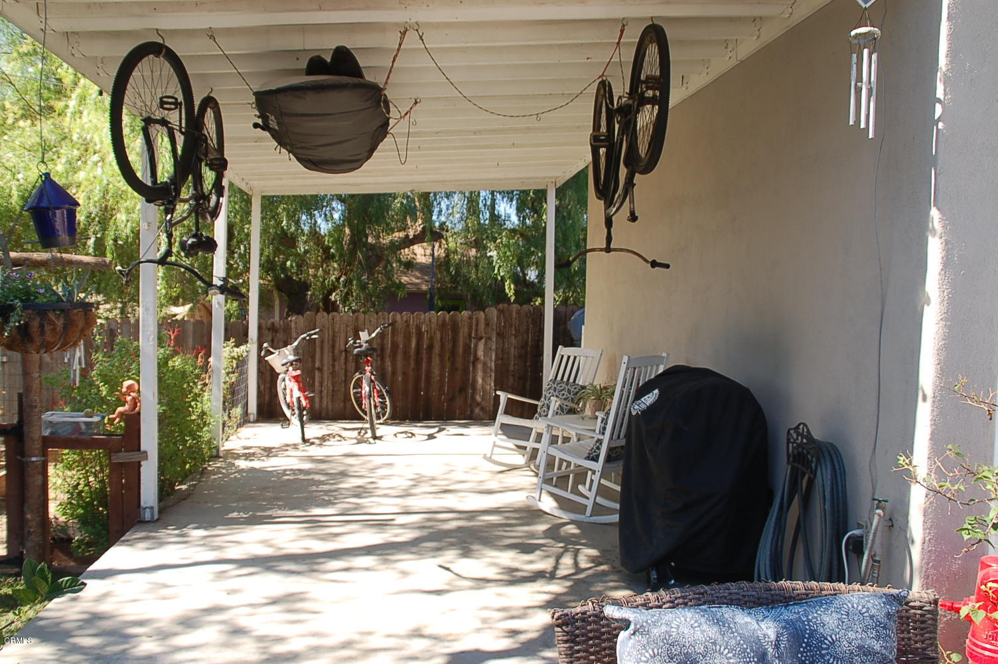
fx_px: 914
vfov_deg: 39.9
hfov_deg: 57.3
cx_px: 499
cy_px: 332
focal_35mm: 33
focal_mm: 22
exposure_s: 1/160
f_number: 6.3
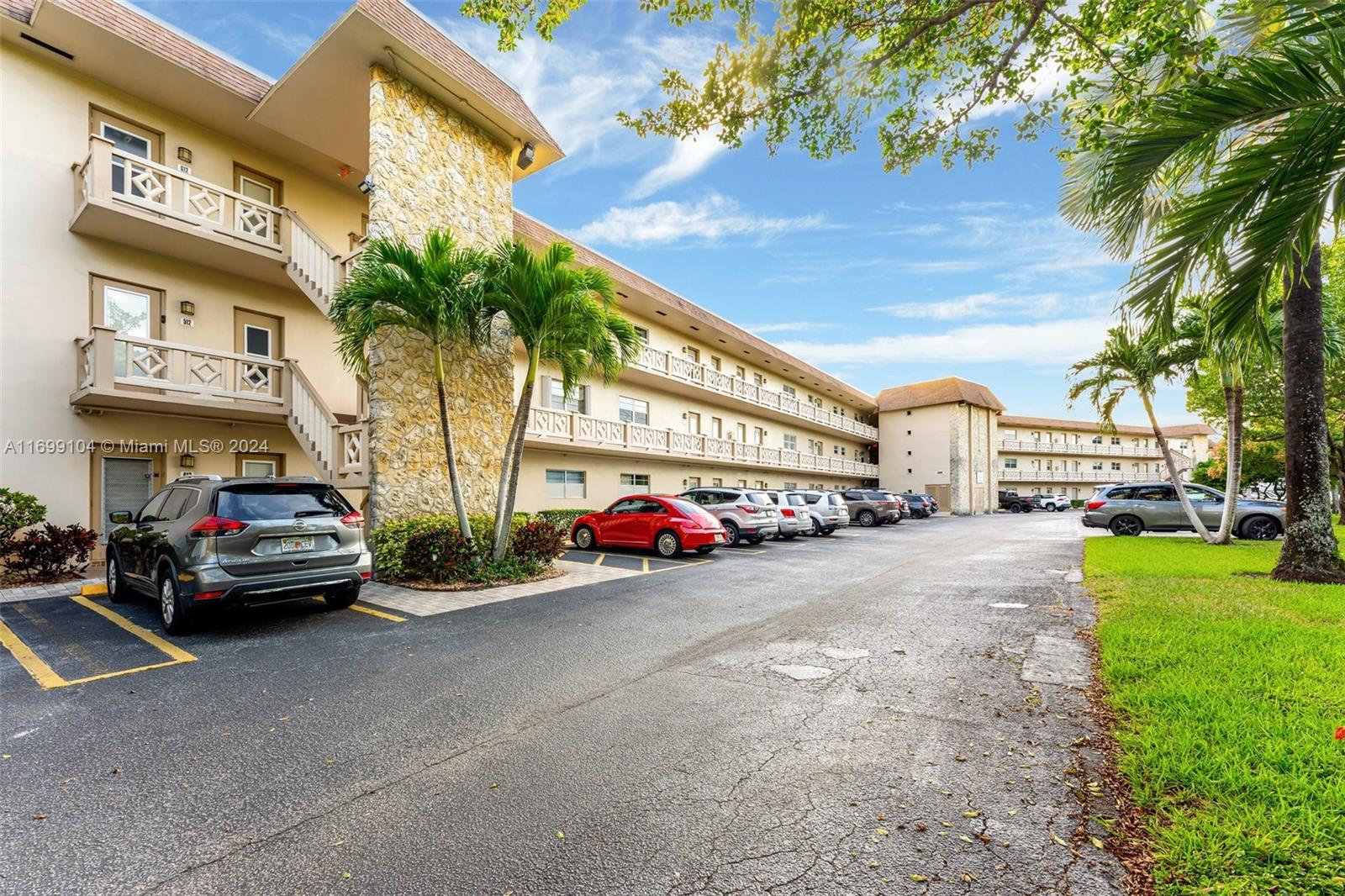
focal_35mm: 14
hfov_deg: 104.3
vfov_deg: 81.2
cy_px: 448
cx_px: 672
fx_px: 523
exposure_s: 1/40
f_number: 8
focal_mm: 14
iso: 500
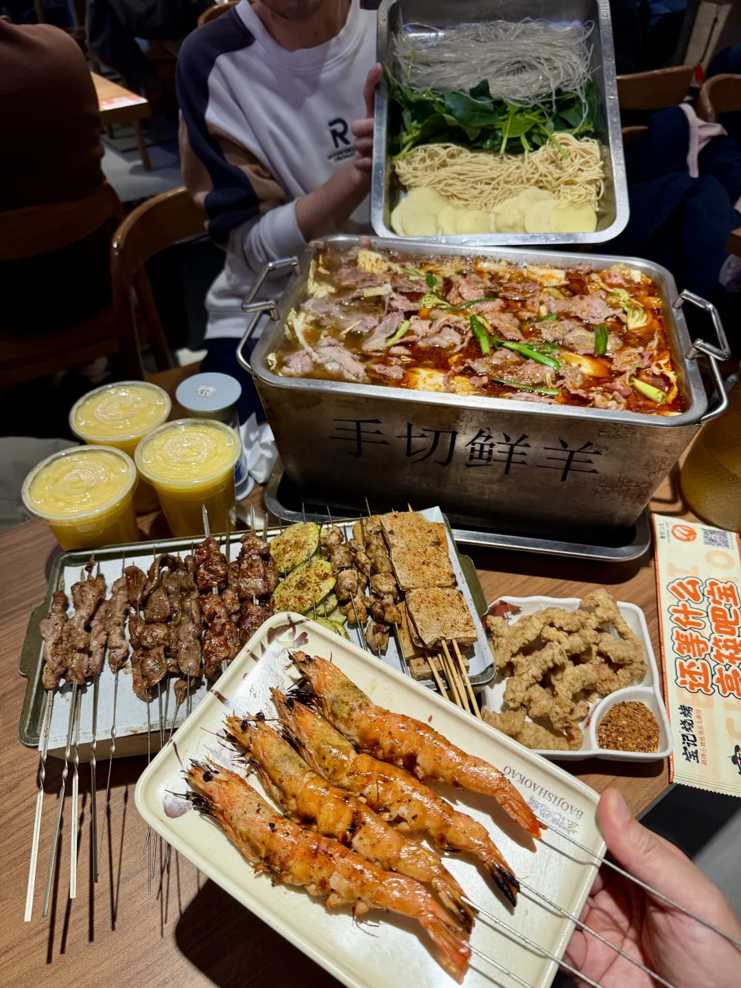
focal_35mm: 24
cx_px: 370
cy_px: 494
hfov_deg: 56.8
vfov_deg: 71.6
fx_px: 685
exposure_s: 1/100
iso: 80
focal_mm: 6.76
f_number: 1.78
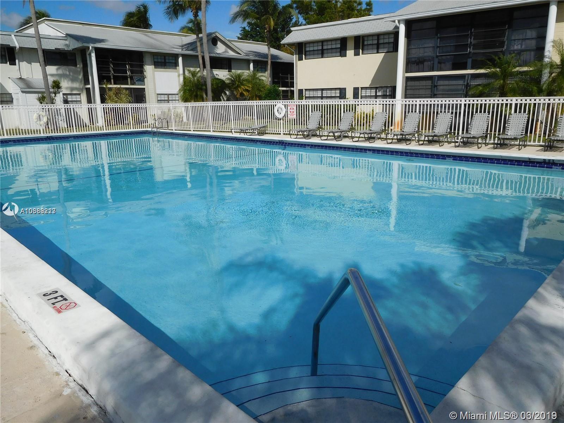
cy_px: 212
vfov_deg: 54.9
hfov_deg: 69.4
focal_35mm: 25
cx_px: 282
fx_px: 407
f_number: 6.8
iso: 125
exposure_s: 1/1000
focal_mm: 4.5
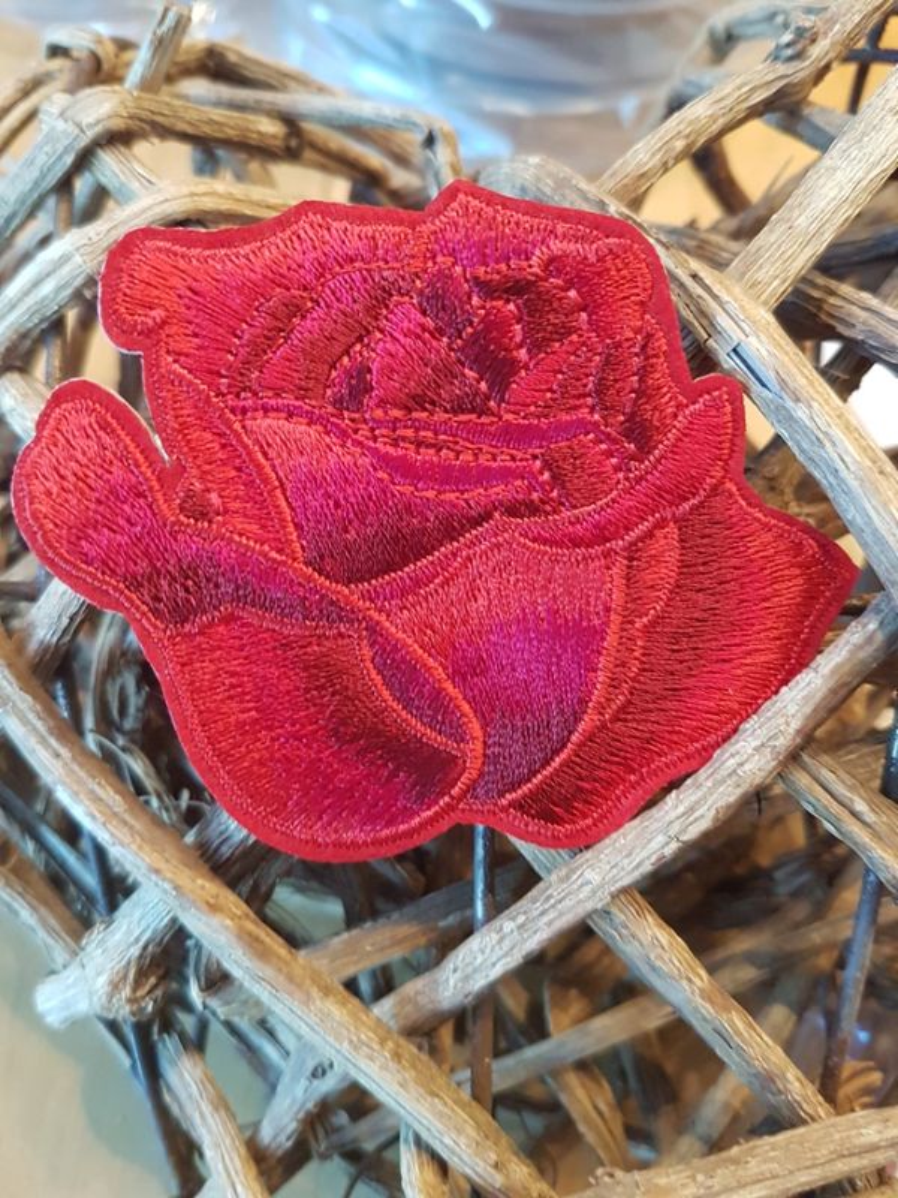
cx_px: 449
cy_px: 599
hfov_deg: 53.1
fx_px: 899
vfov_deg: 67.3
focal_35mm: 26
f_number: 1.7
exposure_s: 1/25
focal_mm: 4.2
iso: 250
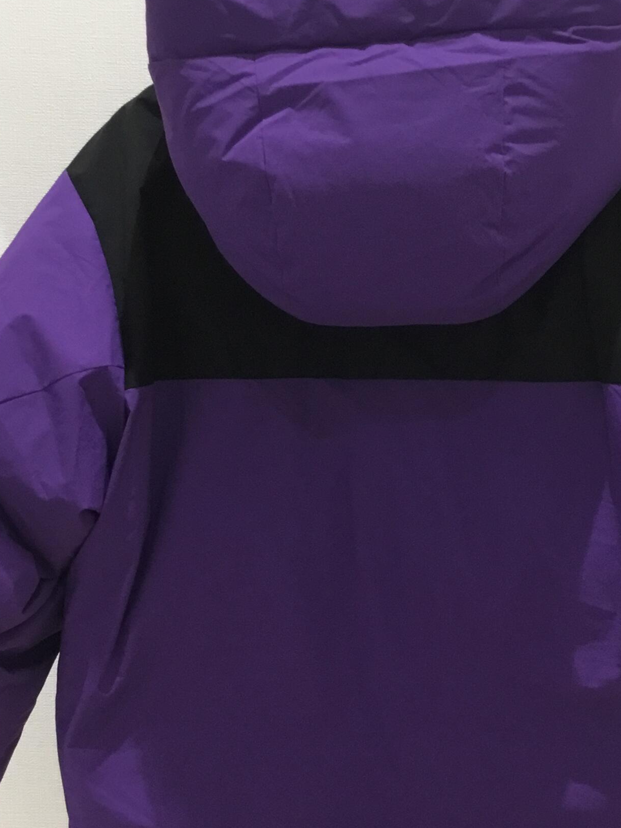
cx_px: 378
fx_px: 1483
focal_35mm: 62
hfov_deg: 23.6
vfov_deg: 30.9
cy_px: 569
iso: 100
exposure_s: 1/30
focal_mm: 3.3
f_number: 2.4
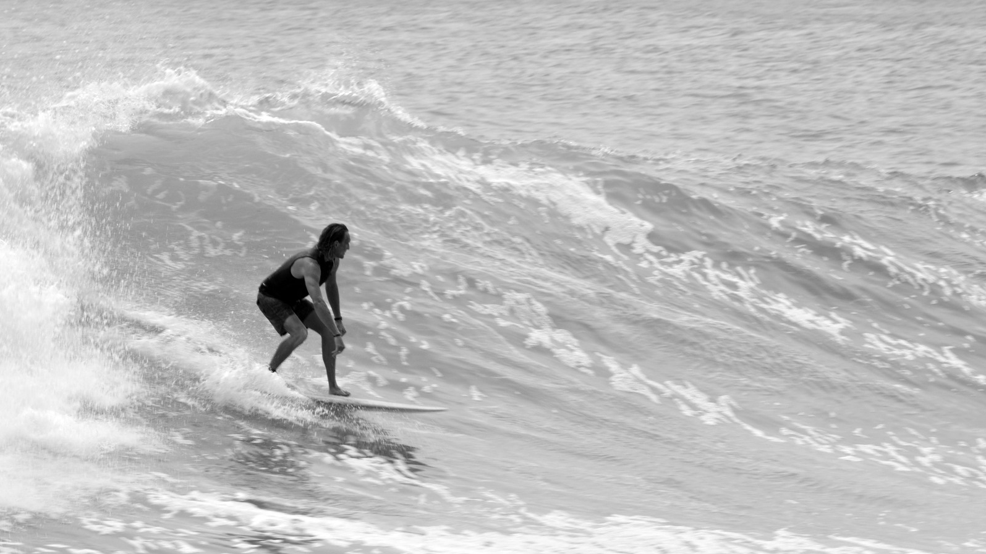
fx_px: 10301
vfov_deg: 3.1
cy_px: 278
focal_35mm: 394
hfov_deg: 5.5
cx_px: 493
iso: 100
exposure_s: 1/180
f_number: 16
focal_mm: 250
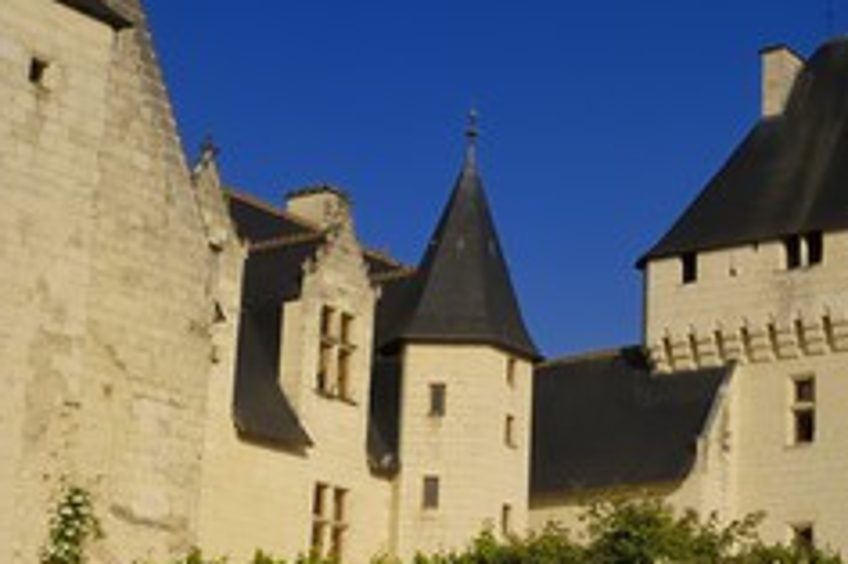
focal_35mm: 75
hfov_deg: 26.3
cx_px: 738
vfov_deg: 18.1
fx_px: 1765
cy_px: 359
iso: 100
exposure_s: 1/100
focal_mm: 28
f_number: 14
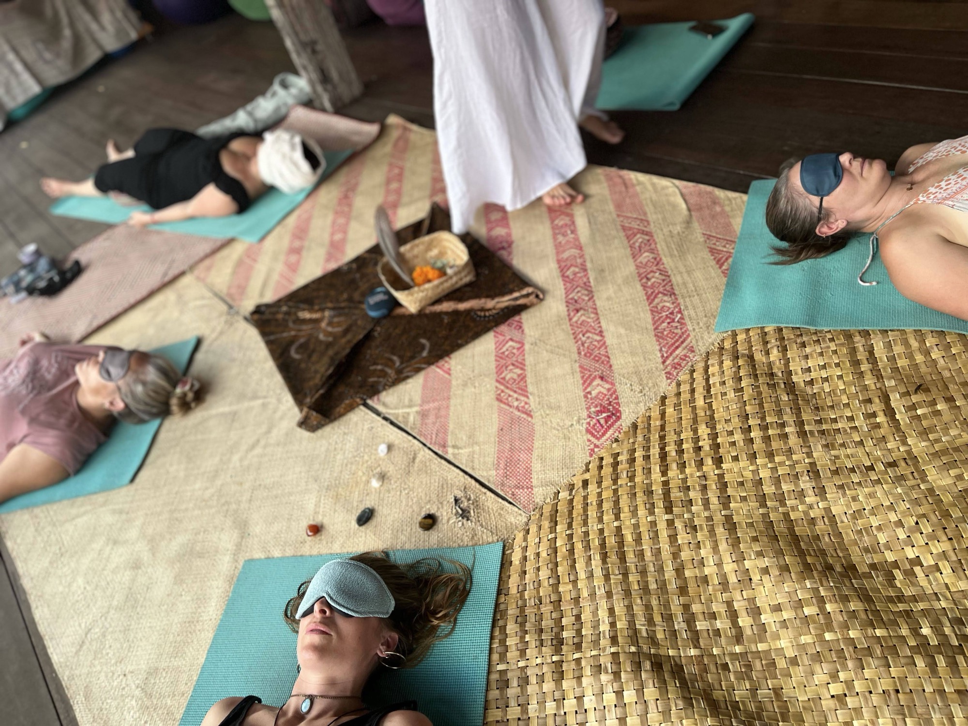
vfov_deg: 53.1
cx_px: 484
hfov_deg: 67.3
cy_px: 363
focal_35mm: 26
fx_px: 727
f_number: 1.6
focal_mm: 5.1
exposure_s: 1/122
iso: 100
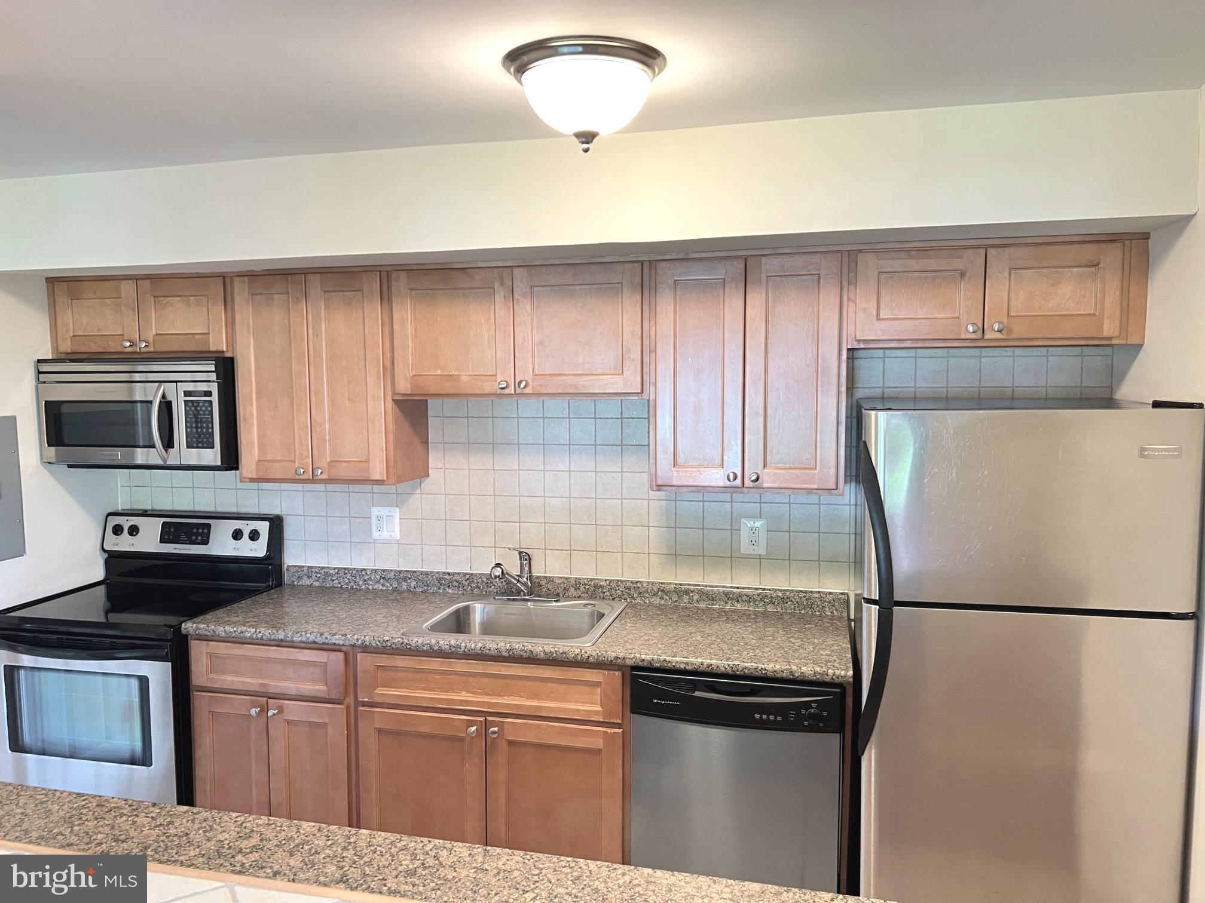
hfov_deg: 67.3
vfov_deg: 53.1
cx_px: 602
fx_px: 905
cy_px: 452
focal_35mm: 26
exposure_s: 1/60
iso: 500
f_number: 1.5
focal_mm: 5.7
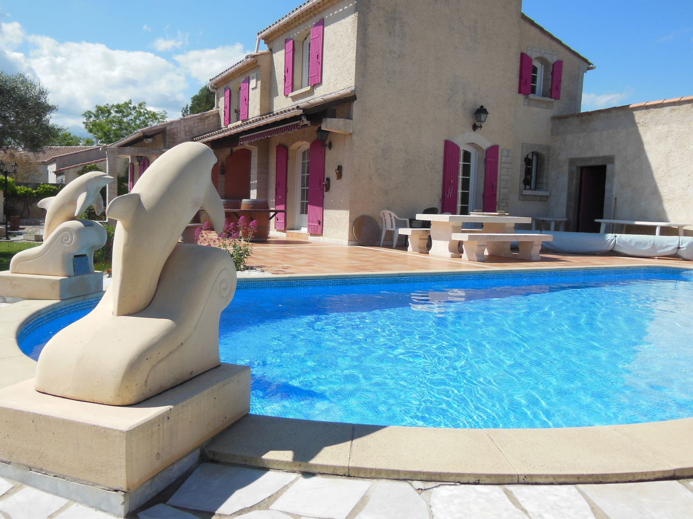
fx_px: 581
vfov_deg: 48.2
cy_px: 251
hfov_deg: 61.4
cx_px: 299
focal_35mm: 29
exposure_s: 1/1500
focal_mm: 4.5
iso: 125
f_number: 3.5
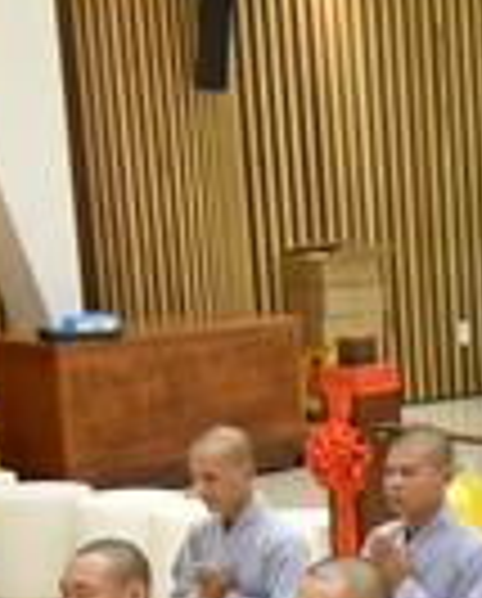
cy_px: 852
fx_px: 3252
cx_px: 892
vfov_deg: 10.2
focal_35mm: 183
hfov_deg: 8.2
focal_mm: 40
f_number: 5
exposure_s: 1/80
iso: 1000
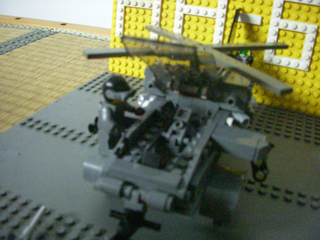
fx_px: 351
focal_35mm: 38
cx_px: 160
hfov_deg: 49.0
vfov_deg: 37.7
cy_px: 120
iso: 1600
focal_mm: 6.3
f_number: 3.3
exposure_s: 1/30
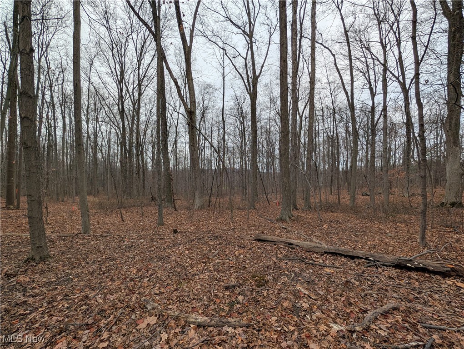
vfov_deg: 94.6
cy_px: 174
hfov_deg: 110.5
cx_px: 232
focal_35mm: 12
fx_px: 161
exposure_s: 1/1220
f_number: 1.7
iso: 54
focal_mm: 2.02
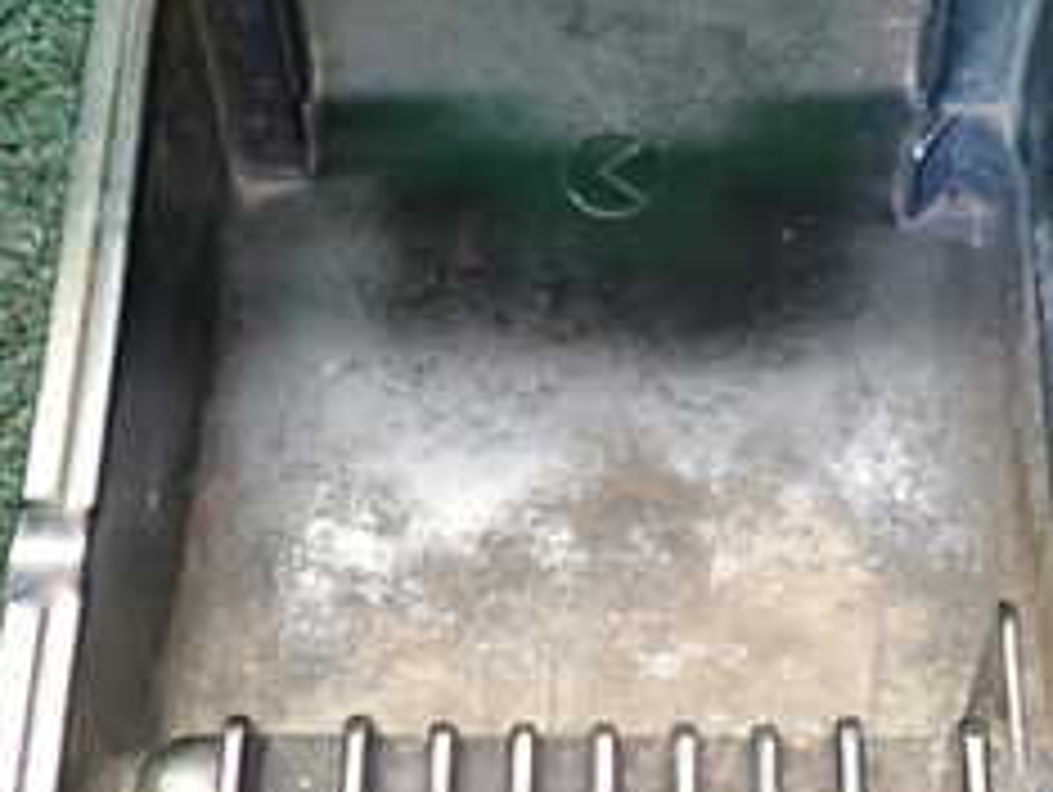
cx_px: 585
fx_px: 1949
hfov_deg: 30.2
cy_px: 360
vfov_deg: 23.0
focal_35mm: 64
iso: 250
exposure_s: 1/30
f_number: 2
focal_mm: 4.5
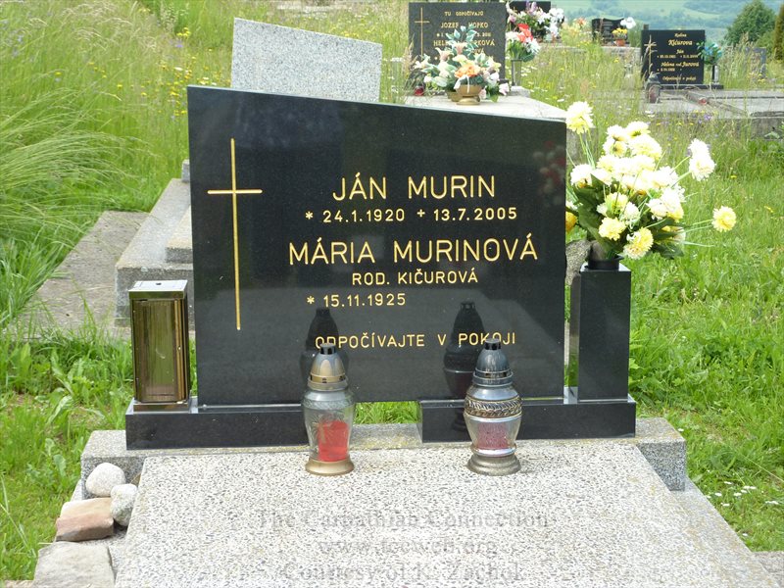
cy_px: 294
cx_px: 392
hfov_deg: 30.7
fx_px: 1427
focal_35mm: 63
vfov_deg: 23.3
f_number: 4
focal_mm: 10.3
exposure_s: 1/200
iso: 80
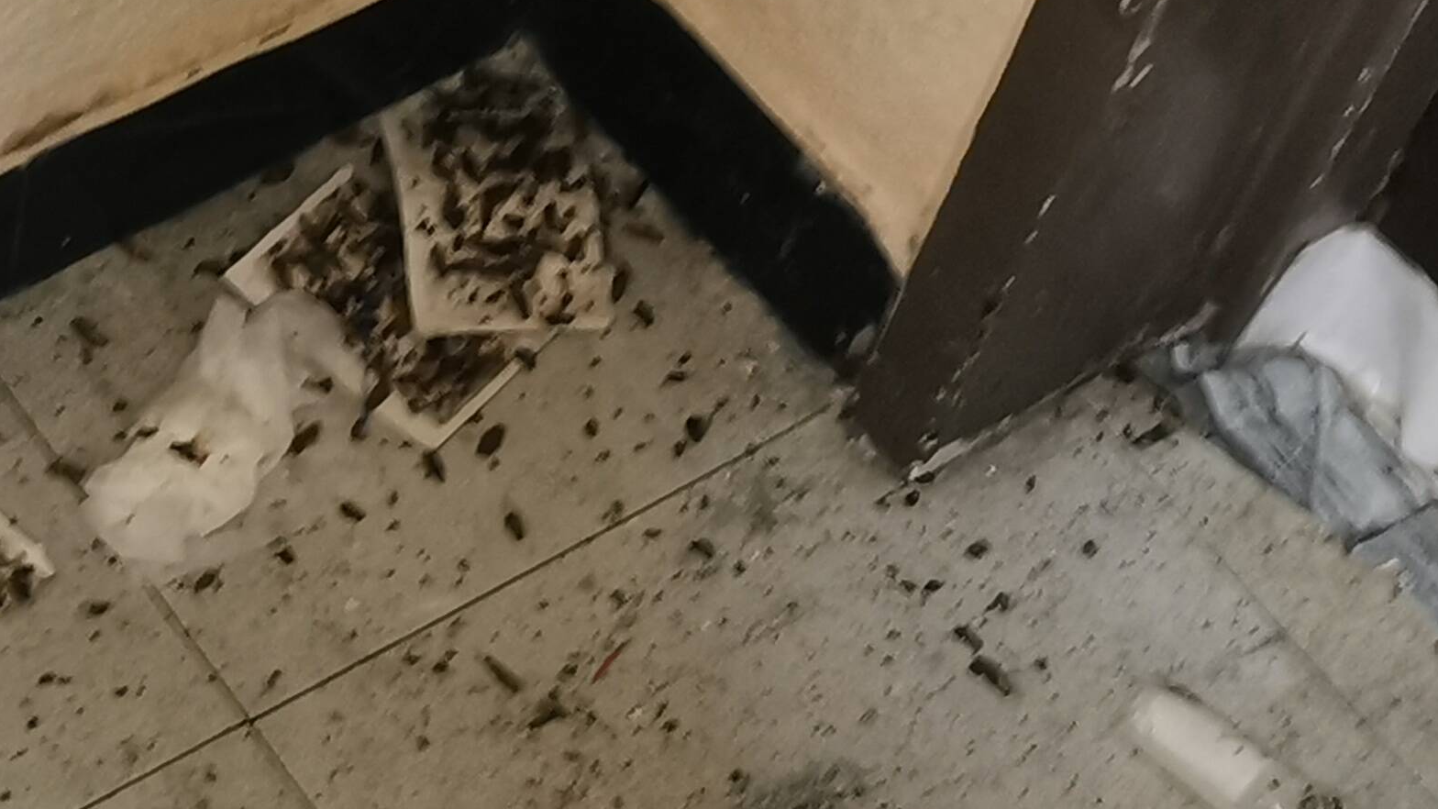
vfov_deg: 11.1
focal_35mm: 109
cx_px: -135
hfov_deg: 18.9
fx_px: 4156
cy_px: 714
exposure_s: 1/33.3
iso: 320
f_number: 1.8
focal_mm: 5.58
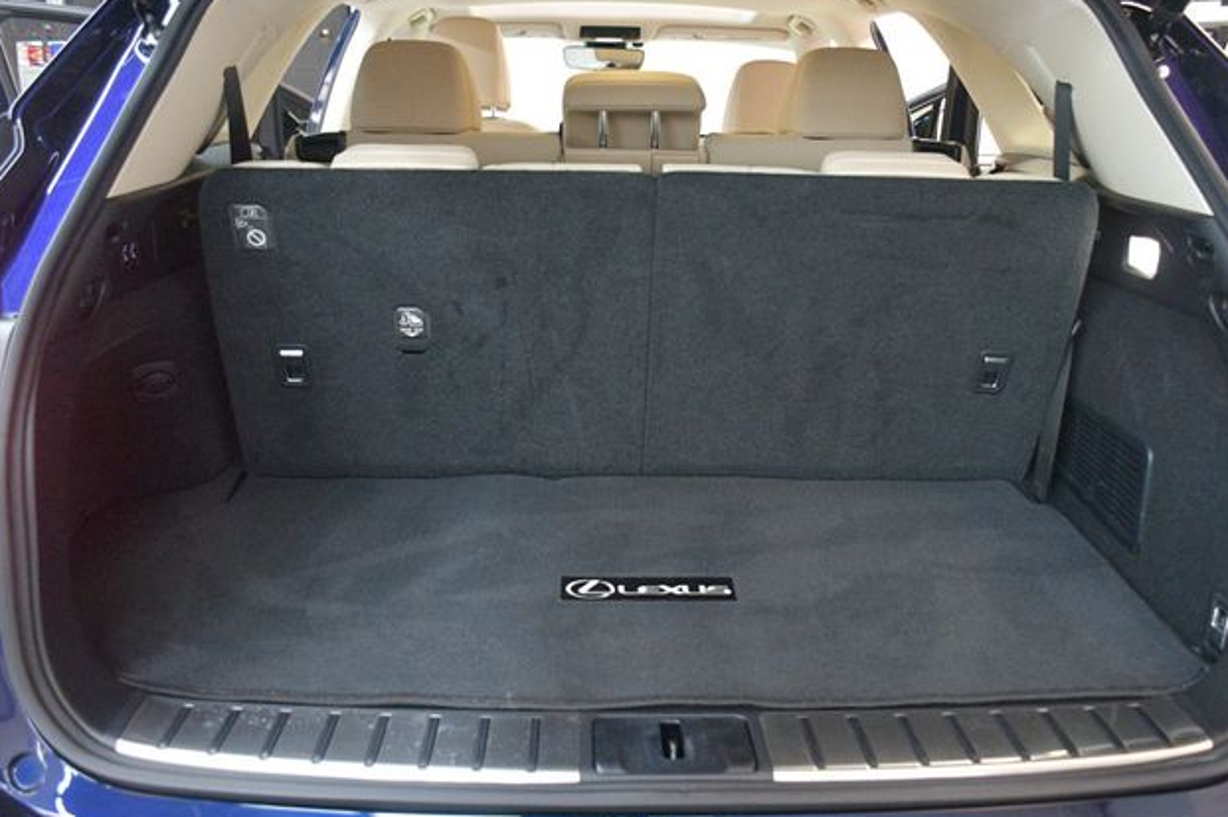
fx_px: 1159
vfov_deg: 38.8
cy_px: 411
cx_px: 613
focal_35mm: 34
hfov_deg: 55.8
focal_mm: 22
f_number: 3.5
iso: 5600
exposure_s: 1/60
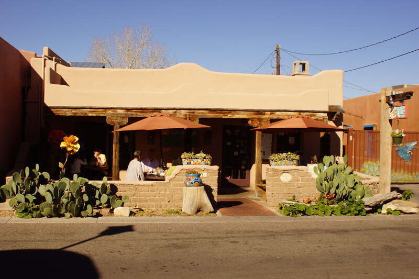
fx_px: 489
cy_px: 140
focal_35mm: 42
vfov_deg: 31.9
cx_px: 210
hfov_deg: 46.4
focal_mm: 28
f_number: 13
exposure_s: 1/200
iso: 100
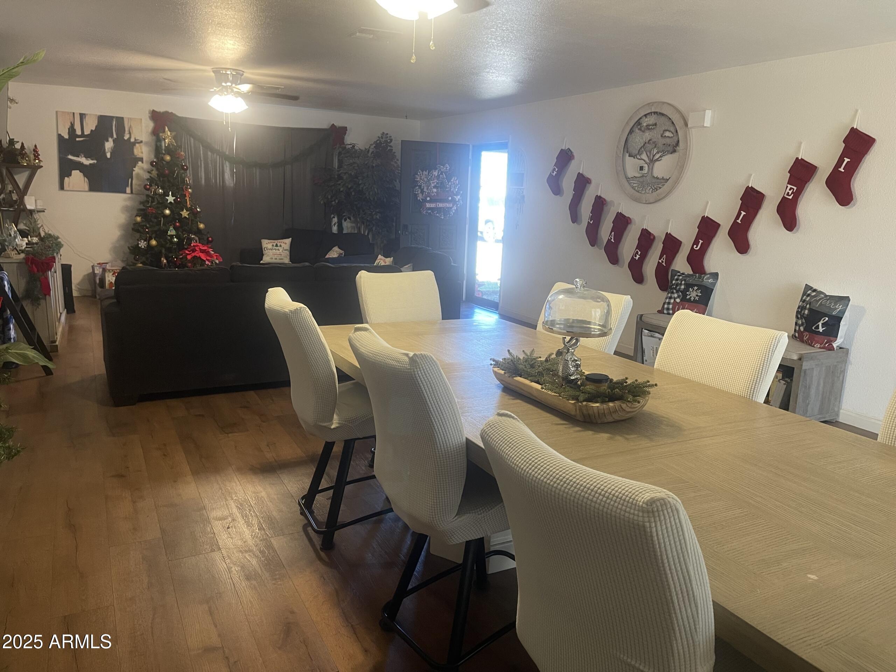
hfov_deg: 69.4
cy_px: 336
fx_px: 647
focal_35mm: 25
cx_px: 448
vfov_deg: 54.9
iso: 200
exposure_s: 1/60
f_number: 1.6
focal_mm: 5.1
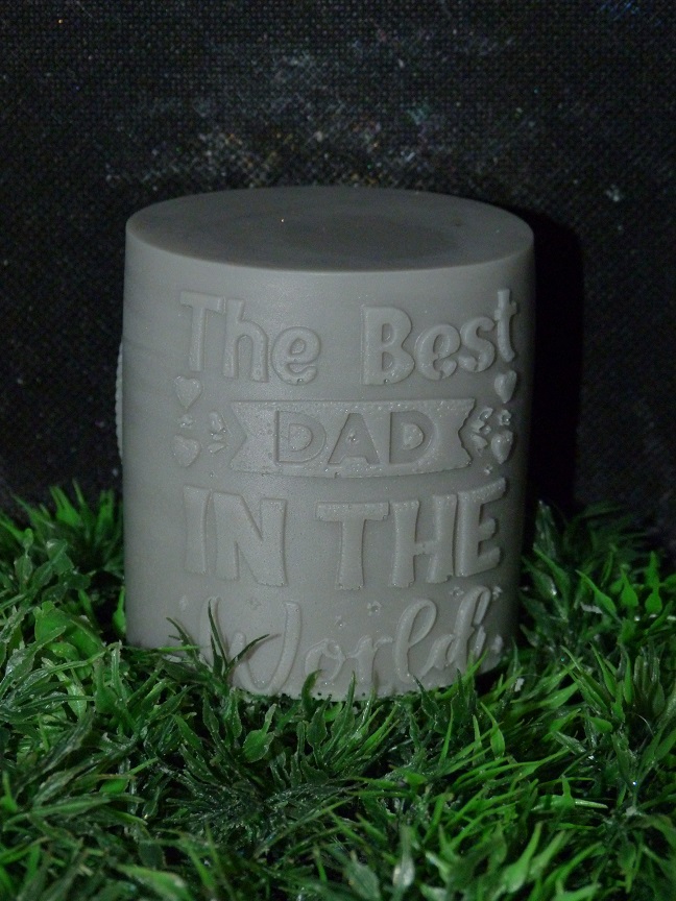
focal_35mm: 99
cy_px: 450
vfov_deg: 19.8
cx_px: 338
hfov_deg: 14.9
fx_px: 2578
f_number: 3.5
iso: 400
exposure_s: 1/125
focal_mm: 17.9
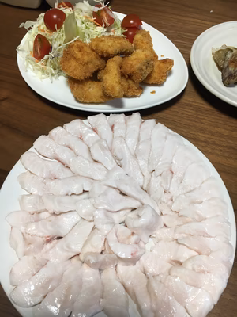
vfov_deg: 61.7
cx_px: 118
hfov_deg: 48.2
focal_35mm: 29
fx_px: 265
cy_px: 158
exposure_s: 1/30
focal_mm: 4.15
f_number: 2.2
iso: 40
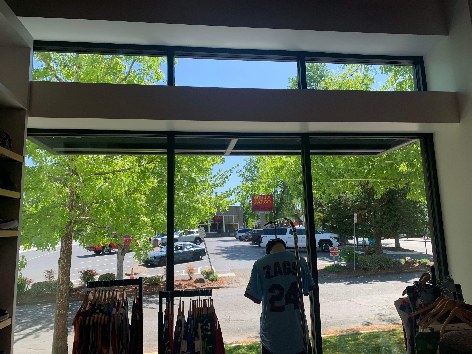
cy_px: 177
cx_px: 236
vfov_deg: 53.1
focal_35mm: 26
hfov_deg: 67.3
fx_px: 355
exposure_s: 1/495
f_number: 1.8
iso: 25
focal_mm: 4.25
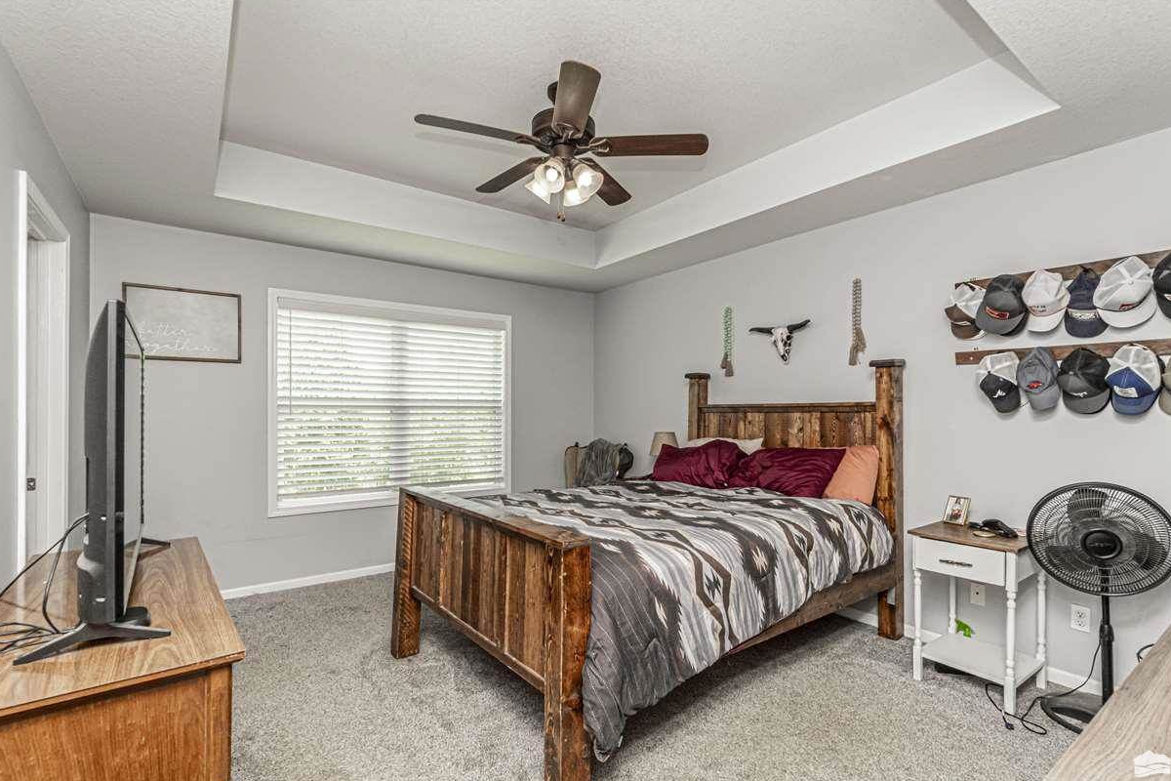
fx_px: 520
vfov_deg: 73.7
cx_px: 588
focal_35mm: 16
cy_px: 410
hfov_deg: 96.7
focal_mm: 10
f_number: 10
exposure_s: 1/60
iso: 640
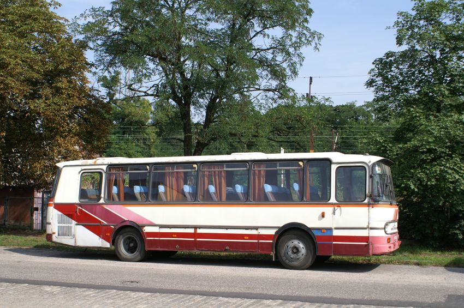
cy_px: 154
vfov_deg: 29.8
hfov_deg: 43.6
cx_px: 232
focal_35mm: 45
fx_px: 579
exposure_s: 1/160
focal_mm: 30
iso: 100
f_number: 10
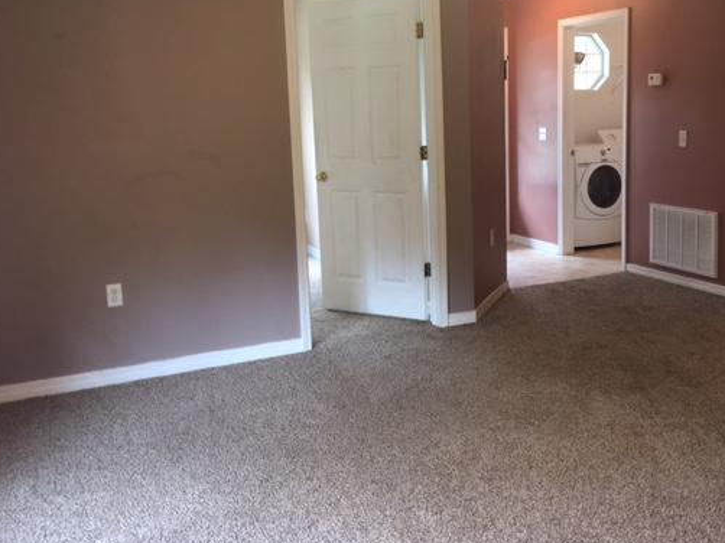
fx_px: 775
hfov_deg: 49.7
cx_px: 452
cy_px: 215
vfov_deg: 38.5
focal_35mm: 37
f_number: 2.2
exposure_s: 1/30
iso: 64
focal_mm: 4.15
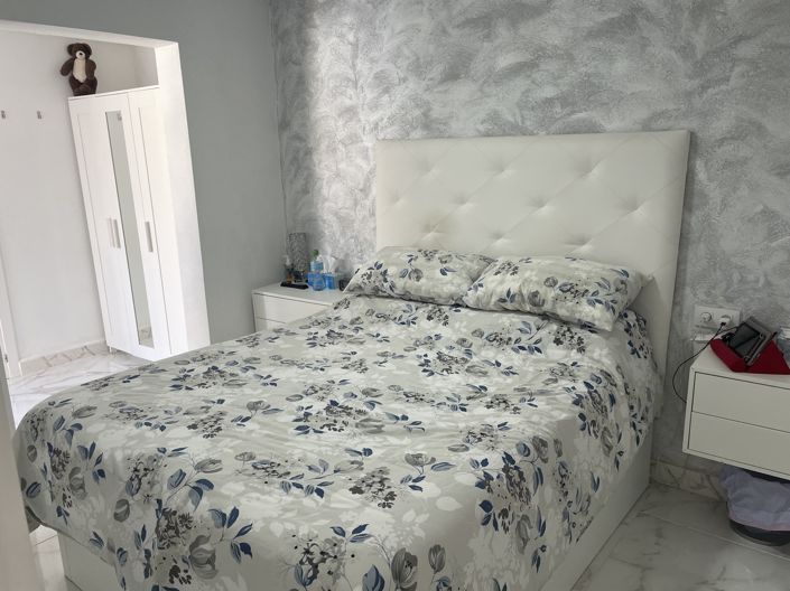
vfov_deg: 53.0
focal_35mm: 26
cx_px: 395
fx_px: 593
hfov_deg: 67.3
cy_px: 296
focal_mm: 4.2
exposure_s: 1/121
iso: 80
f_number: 1.6
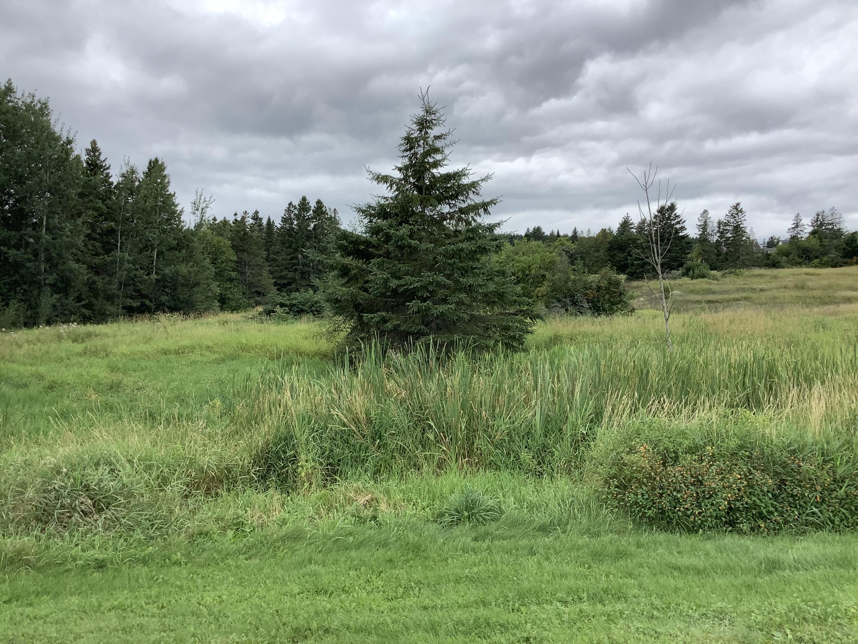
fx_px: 768
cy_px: 322
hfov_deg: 58.4
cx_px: 429
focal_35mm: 31
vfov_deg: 45.4
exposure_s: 1/337
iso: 25
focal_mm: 3.3
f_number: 2.4
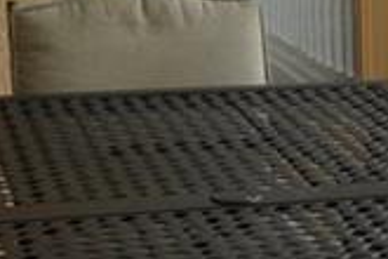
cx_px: 503
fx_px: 1606
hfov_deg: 13.3
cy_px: 139
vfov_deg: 9.2
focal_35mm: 149
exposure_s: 1/160
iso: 200
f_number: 4
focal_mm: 16
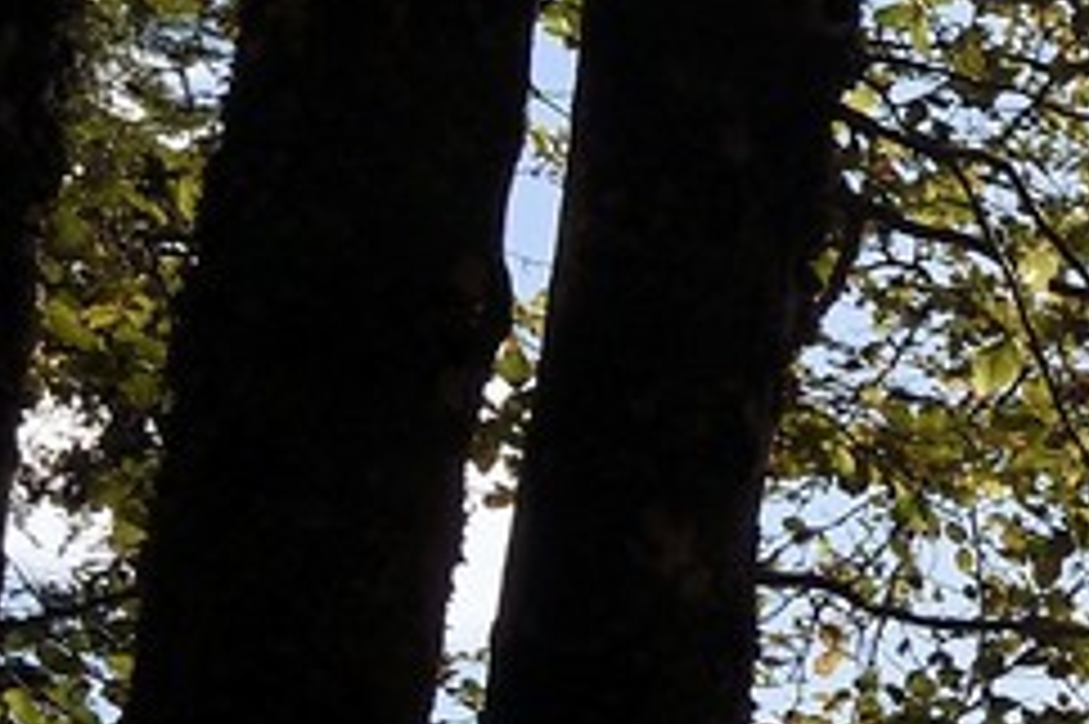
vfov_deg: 6.8
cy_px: 1749
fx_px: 5804
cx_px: 2930
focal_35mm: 192
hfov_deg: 9.2
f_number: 18
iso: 400
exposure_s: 1/400
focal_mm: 29
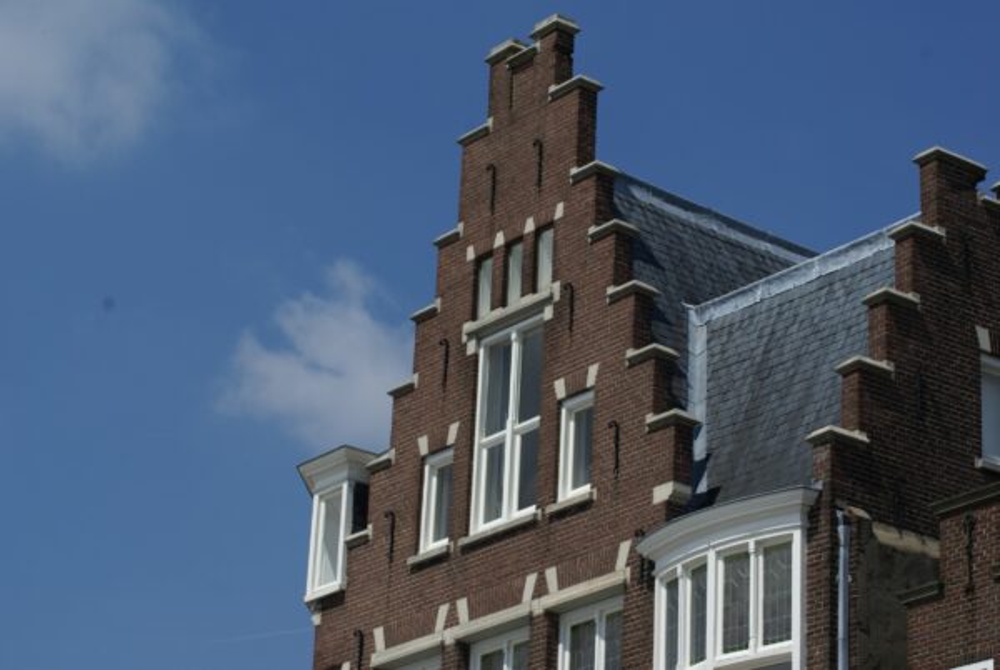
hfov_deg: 19.4
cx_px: 500
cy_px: 335
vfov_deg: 13.1
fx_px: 2921
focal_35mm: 105
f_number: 11
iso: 100
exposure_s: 1/250
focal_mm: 70
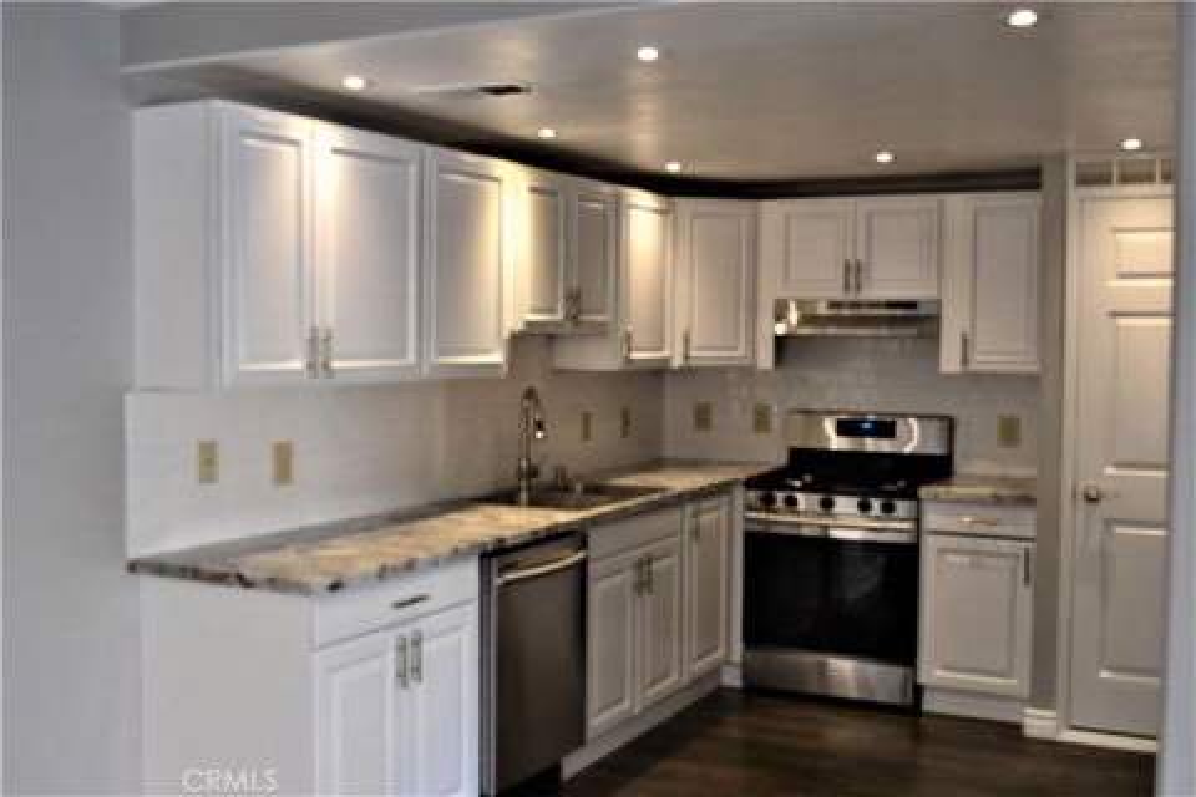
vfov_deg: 33.0
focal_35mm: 40
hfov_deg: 47.9
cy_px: 398
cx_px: 598
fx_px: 1345
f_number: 7.1
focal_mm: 27
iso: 400
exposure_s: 1/30
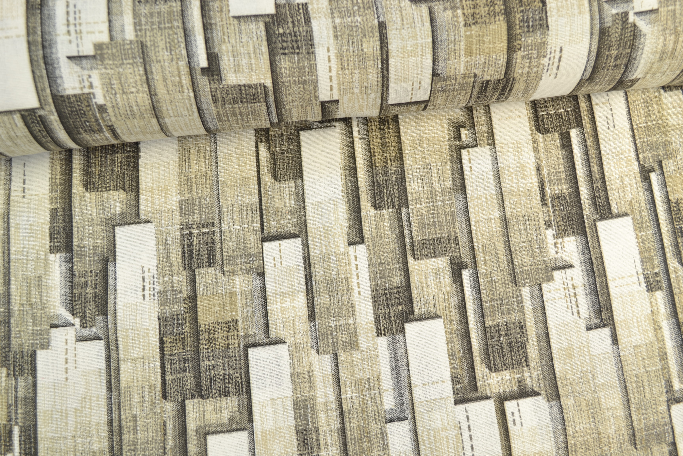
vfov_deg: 36.9
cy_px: 228
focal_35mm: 36
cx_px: 342
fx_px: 683
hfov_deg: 53.1
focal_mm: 24
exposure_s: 1/20
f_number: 5.6
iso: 100
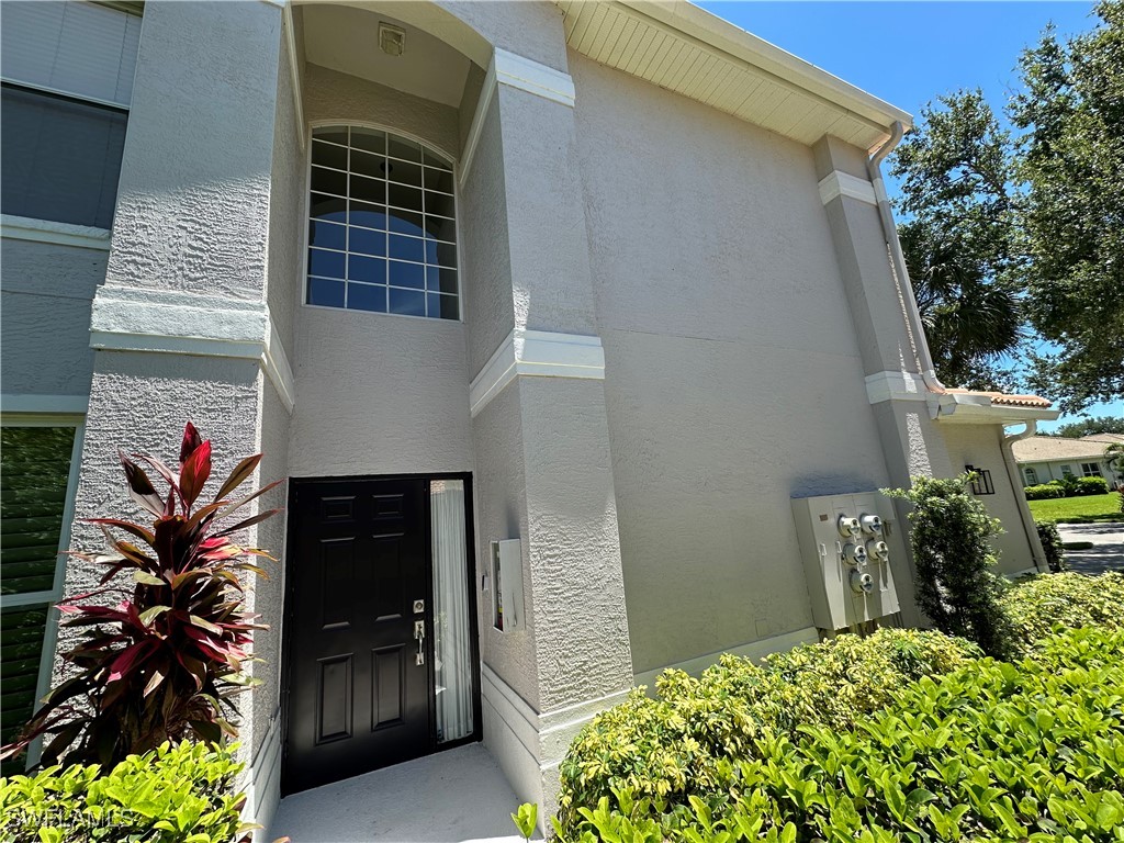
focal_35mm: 14
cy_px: 422
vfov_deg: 85.7
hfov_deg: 102.1
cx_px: 562
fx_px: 455
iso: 40
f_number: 2.2
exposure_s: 1/769
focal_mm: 2.22
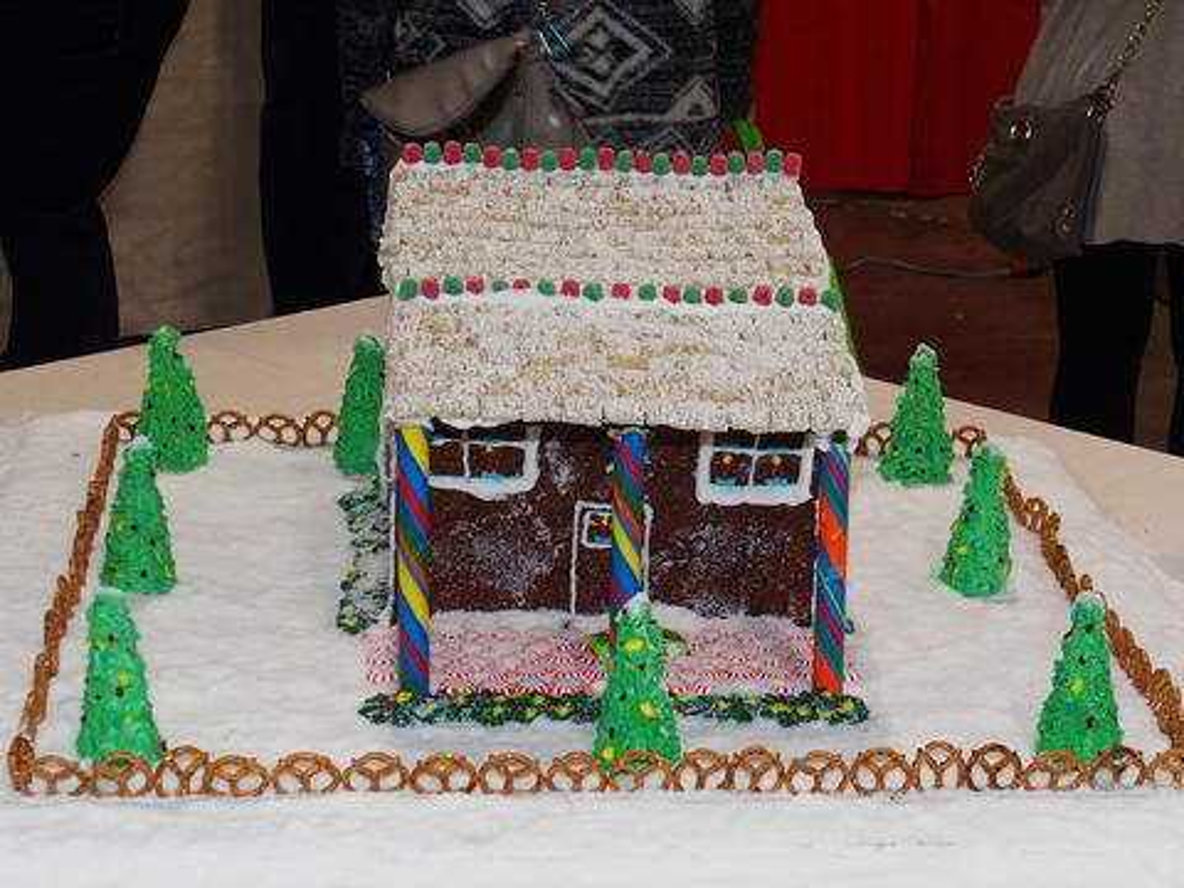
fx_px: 1710
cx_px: 592
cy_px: 444
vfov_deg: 29.1
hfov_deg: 38.2
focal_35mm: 50
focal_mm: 10.8
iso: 250
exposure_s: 1/50
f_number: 2.8
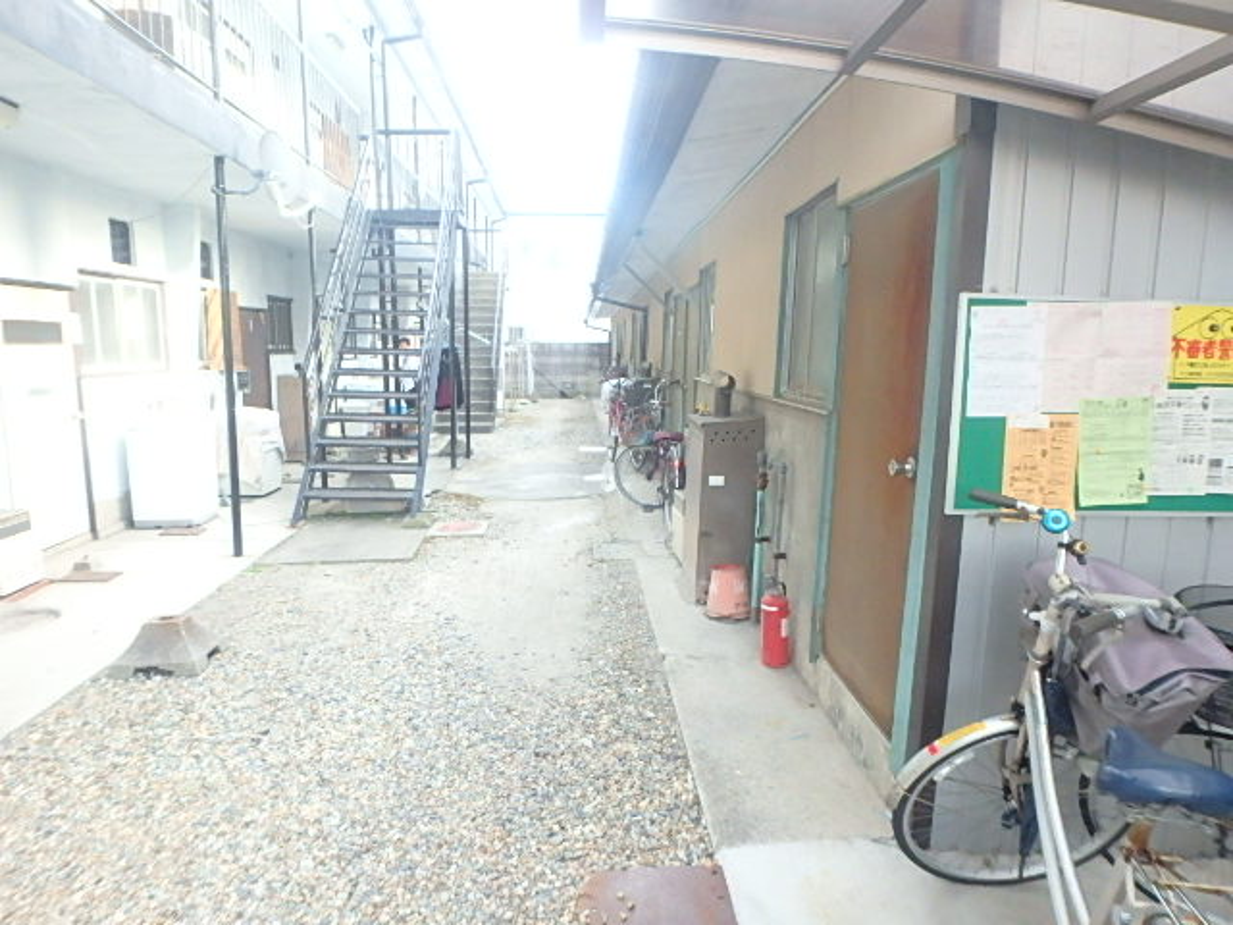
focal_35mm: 21
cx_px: 616
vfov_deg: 63.4
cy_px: 462
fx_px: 748
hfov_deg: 79.0
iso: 800
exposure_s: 1/160
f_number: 3.5
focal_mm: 3.7
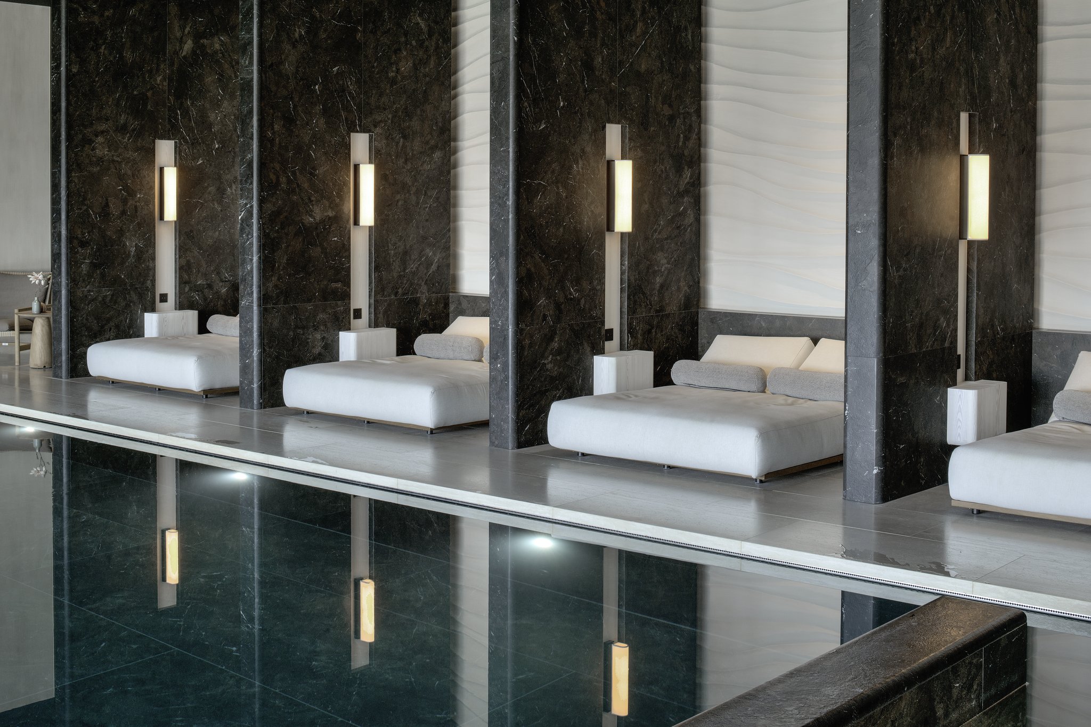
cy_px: 364
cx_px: 546
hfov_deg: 43.6
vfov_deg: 29.9
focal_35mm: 45
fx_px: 1364
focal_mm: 45
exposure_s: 1/5
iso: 64
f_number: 13
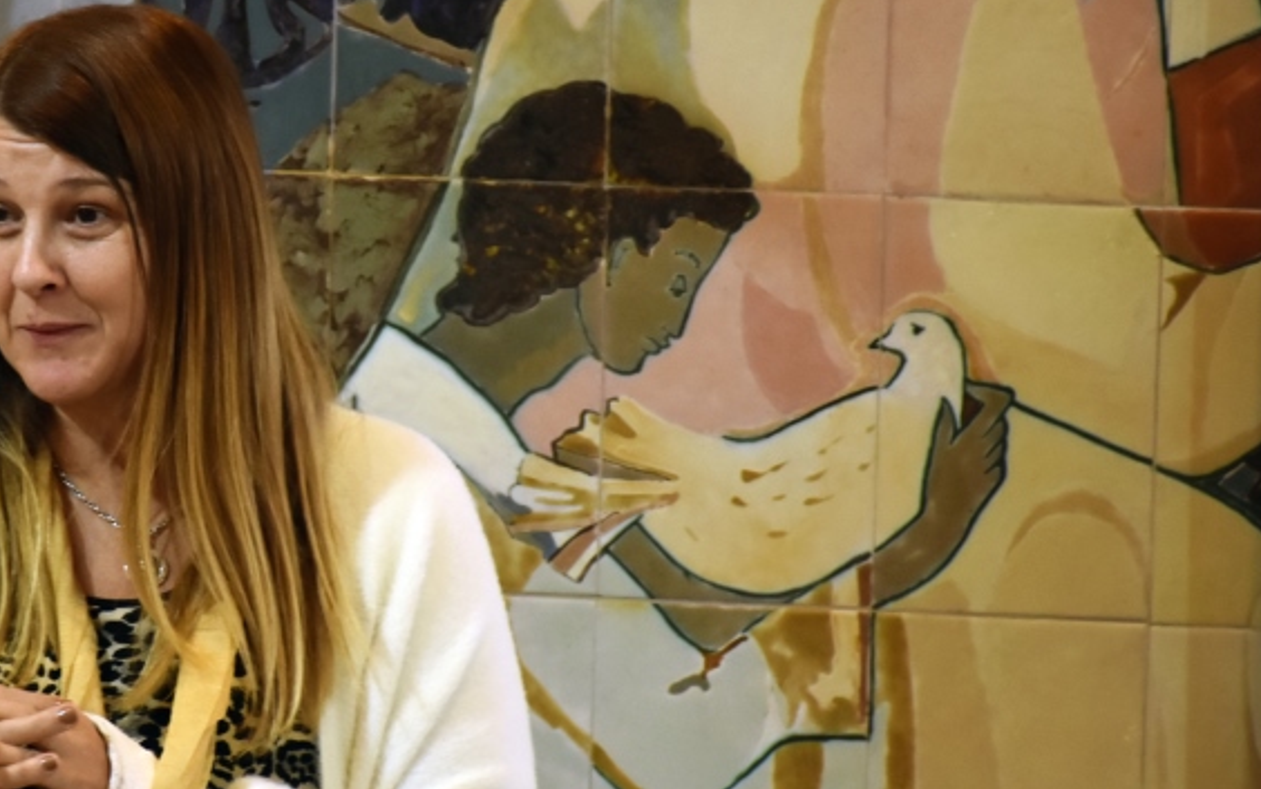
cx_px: 177
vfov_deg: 4.1
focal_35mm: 322
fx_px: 11070
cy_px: 482
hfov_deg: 6.5
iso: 800
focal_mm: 116
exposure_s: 1/60
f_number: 5.6
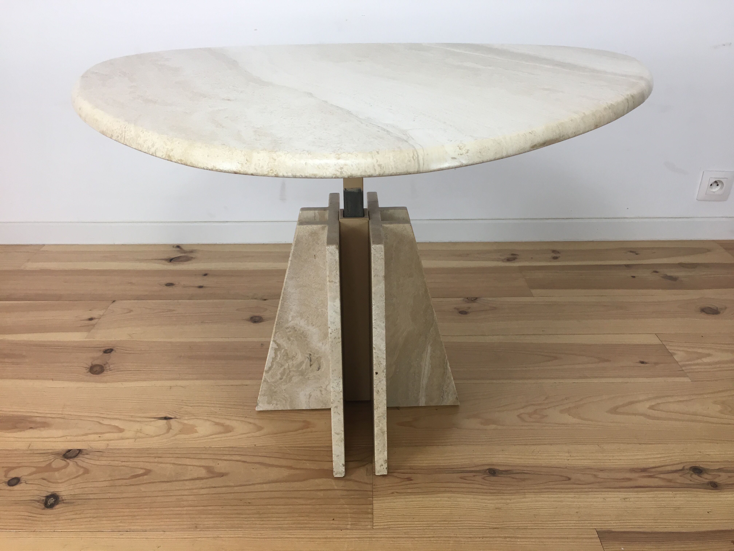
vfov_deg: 48.2
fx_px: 615
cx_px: 367
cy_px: 276
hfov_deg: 61.7
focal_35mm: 29
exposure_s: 1/33
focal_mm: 4.15
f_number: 2.2
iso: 25
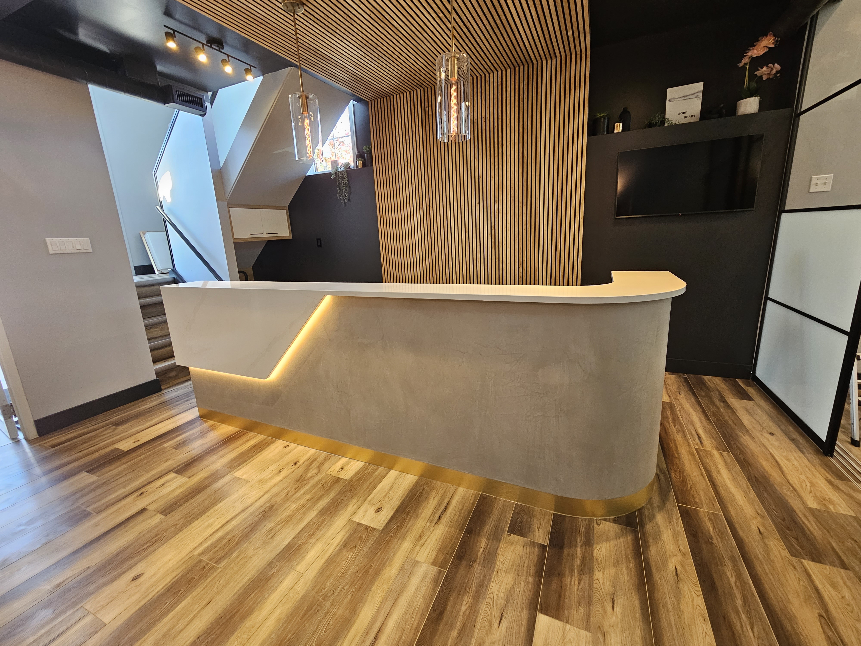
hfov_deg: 106.2
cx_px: 430
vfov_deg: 89.9
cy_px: 323
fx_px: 323
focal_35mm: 13
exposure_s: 1/60
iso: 250
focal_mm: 2.2
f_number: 2.2
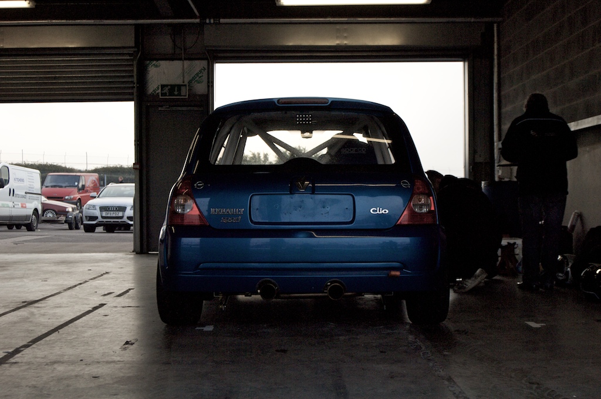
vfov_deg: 25.7
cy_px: 200
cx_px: 300
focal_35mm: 52
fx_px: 875
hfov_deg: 37.9
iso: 200
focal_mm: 35
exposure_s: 1/500
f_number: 6.3
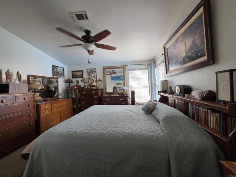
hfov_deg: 106.2
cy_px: 88
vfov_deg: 89.9
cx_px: 118
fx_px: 89
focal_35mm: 13
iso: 400
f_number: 1.9
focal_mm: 2.2
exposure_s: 1/100
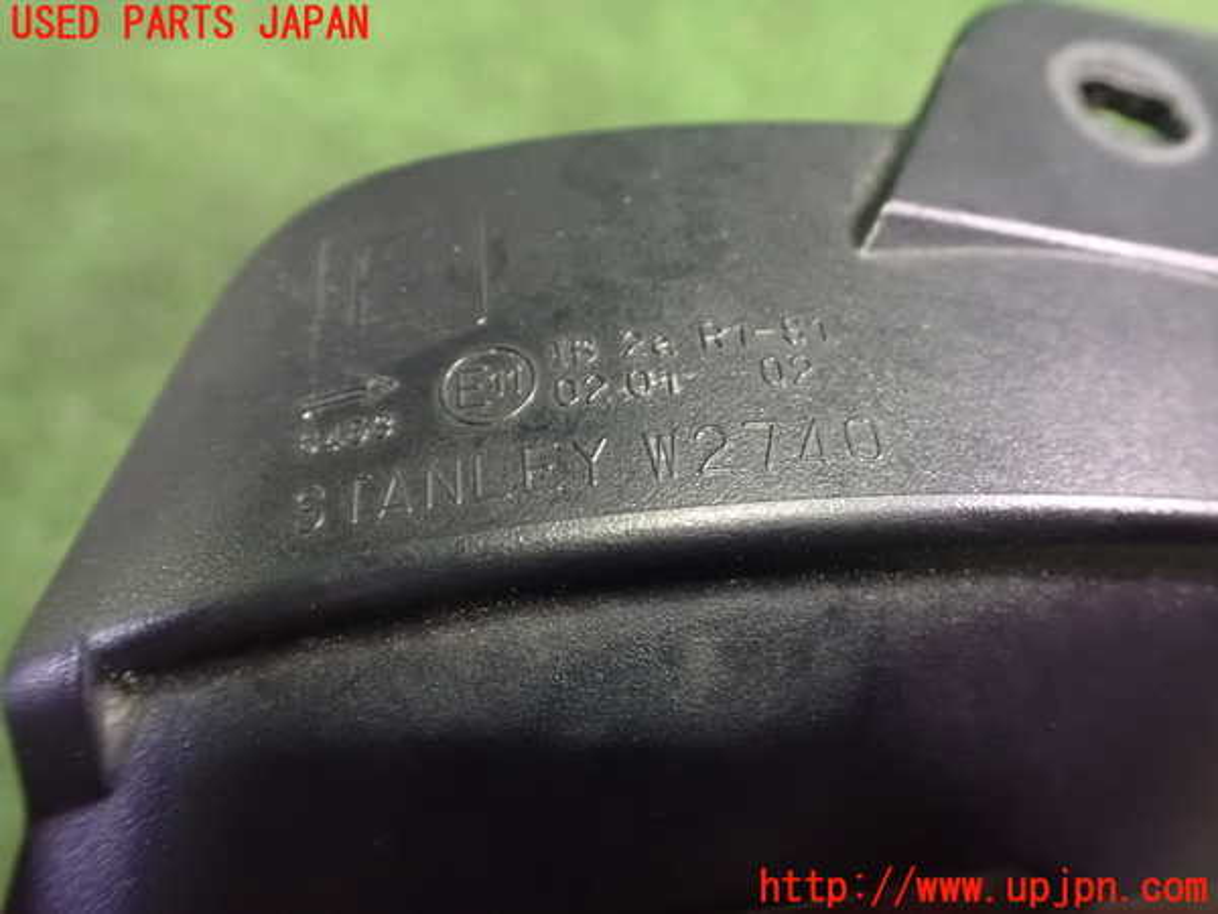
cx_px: 609
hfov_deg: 60.0
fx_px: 1056
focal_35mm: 30
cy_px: 457
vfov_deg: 46.8
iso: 1600
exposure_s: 1/20
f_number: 2.3
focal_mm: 5.4
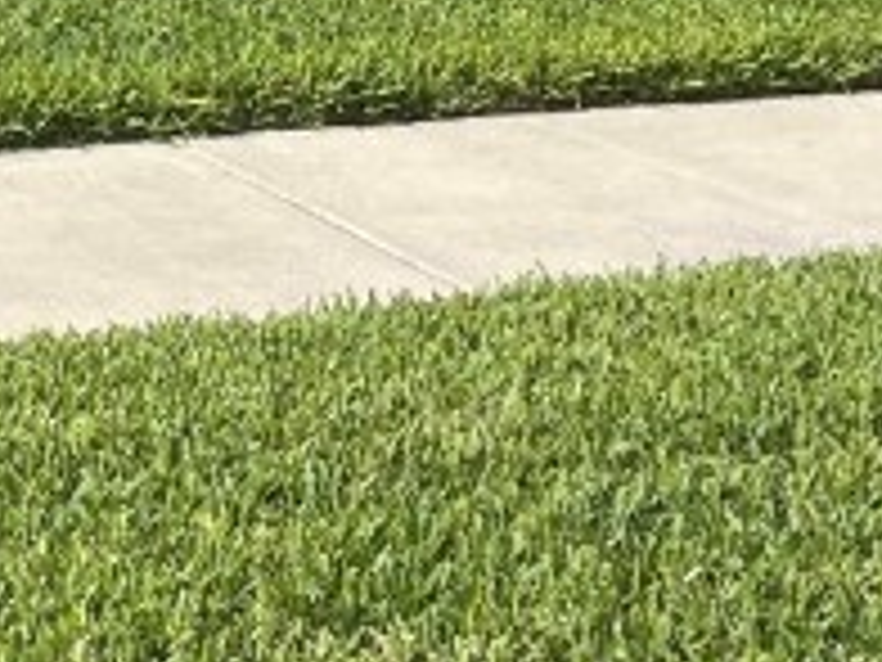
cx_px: -261
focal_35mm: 136
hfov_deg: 13.9
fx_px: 3465
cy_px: -212
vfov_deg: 10.6
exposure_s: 1/2488
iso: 32
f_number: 1.6
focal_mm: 5.1
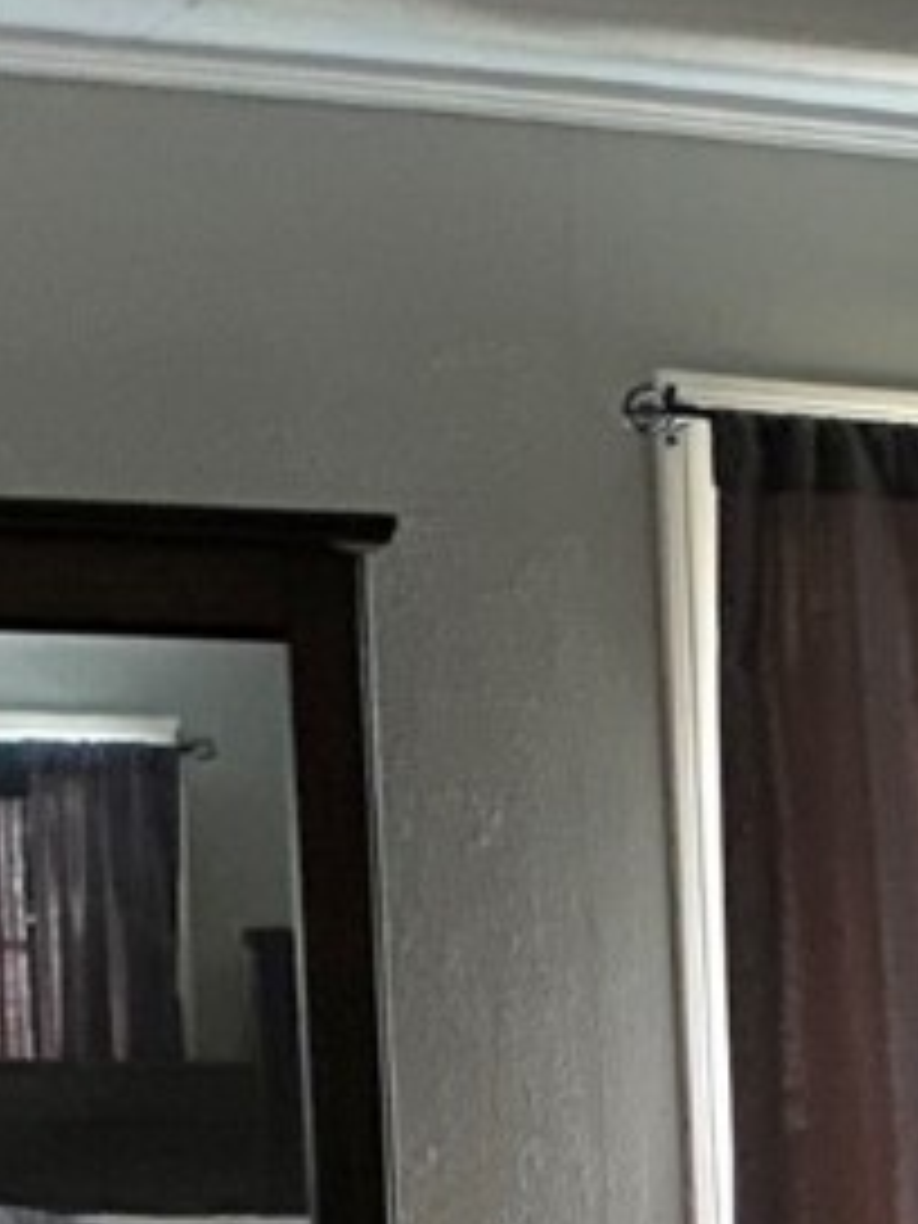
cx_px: 1390
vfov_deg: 12.5
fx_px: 5198
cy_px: 2070
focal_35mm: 147
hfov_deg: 9.8
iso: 500
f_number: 1.8
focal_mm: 4.25
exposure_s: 1/8
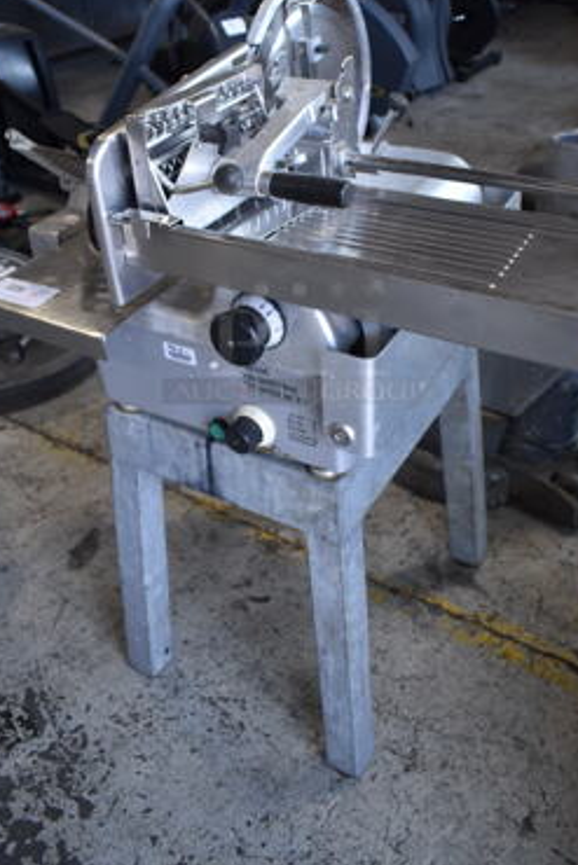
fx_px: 842
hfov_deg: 37.9
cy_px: 340
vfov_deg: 54.0
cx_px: 300
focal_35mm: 35
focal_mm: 18
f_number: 3.5
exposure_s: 1/250
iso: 800
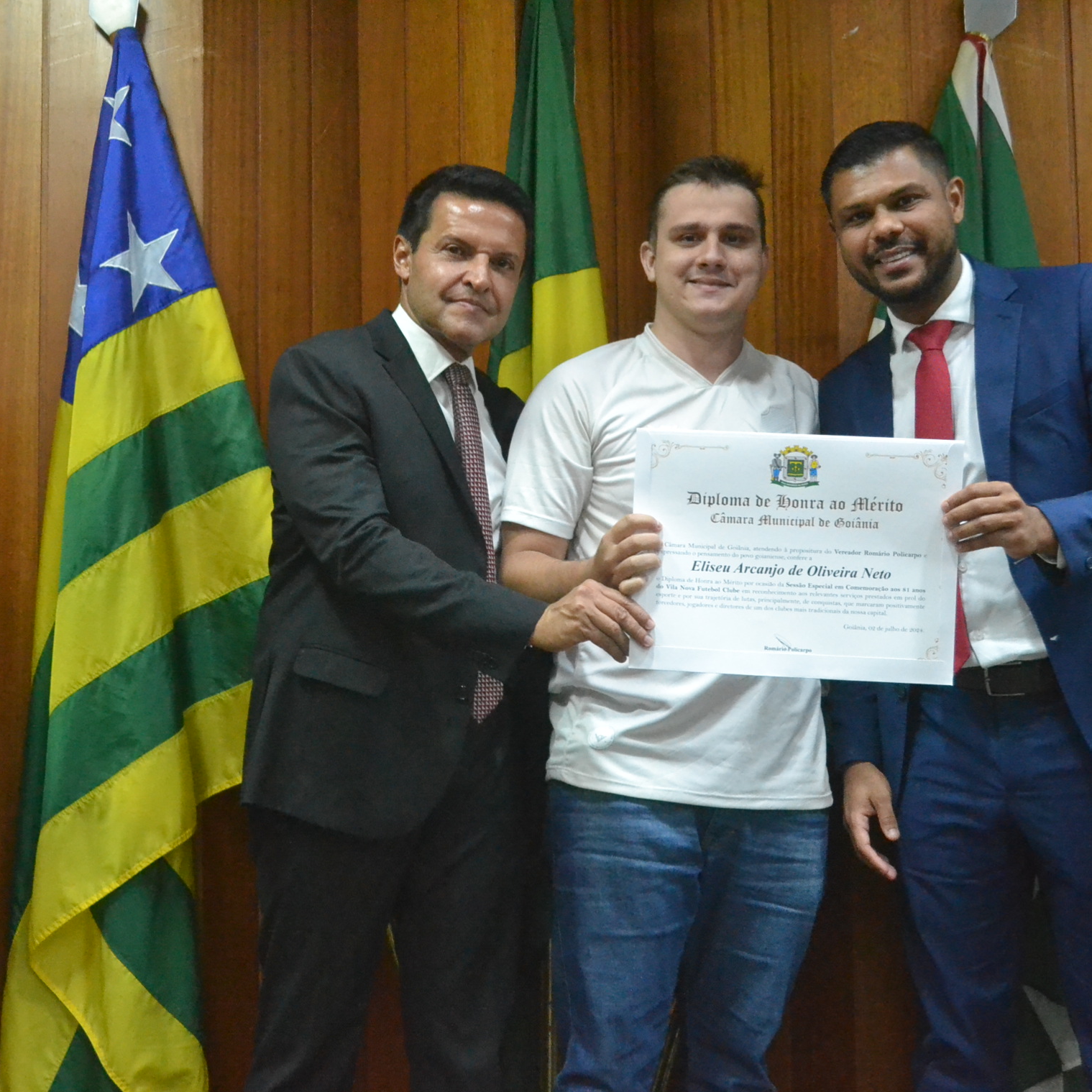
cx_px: 399
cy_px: 551
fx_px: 2070
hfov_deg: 29.4
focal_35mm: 58
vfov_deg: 29.6
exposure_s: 1/80
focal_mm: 30
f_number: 5
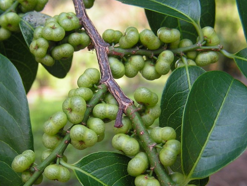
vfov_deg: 25.2
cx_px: 101
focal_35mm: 58
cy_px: 95
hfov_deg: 33.2
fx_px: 414
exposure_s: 1/125
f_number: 2.8
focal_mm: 6.3
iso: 50
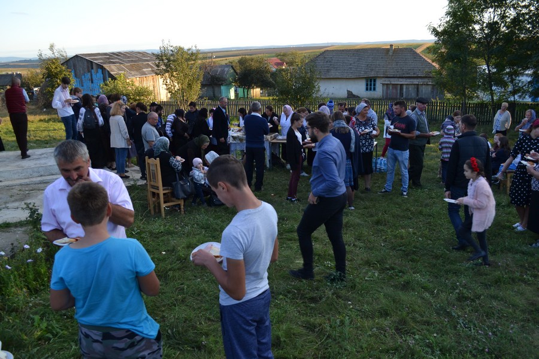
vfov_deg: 43.6
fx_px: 449
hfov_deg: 61.9
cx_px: 270
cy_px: 180
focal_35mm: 30
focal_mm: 20
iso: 160
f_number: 5.6
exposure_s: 1/125
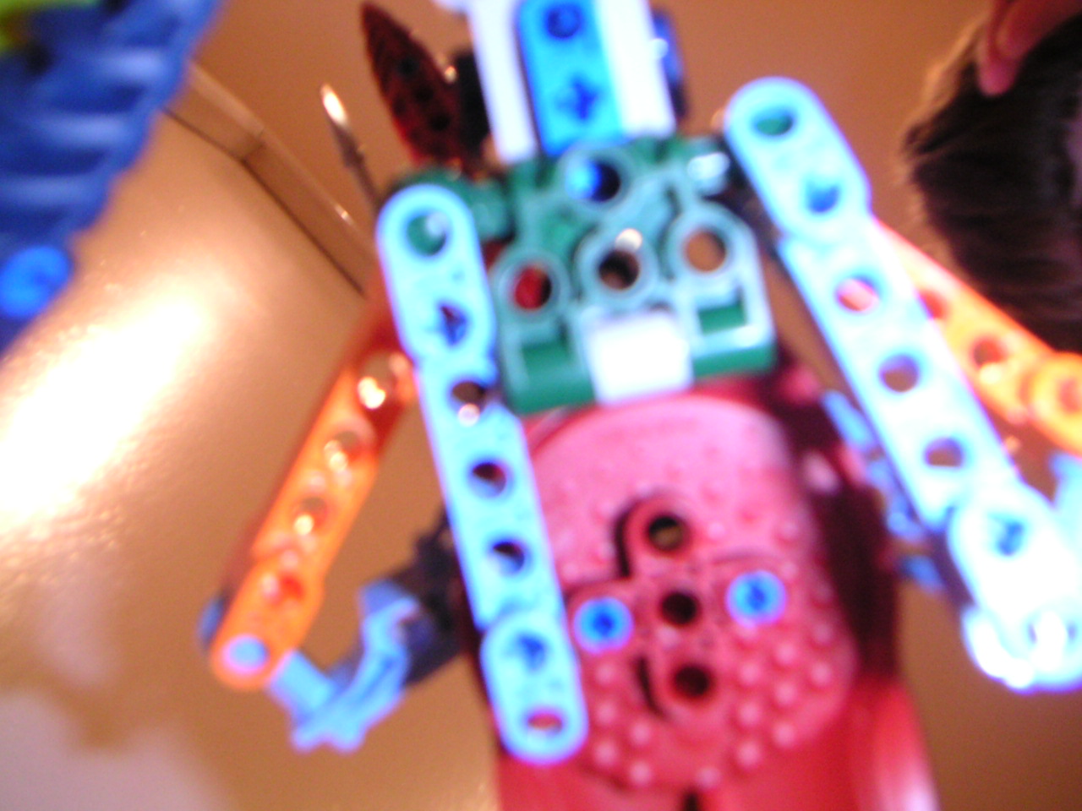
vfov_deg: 36.8
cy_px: 406
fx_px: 1219
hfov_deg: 47.9
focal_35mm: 39
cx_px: 541
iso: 200
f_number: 2.9
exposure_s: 1/45
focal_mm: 5.1
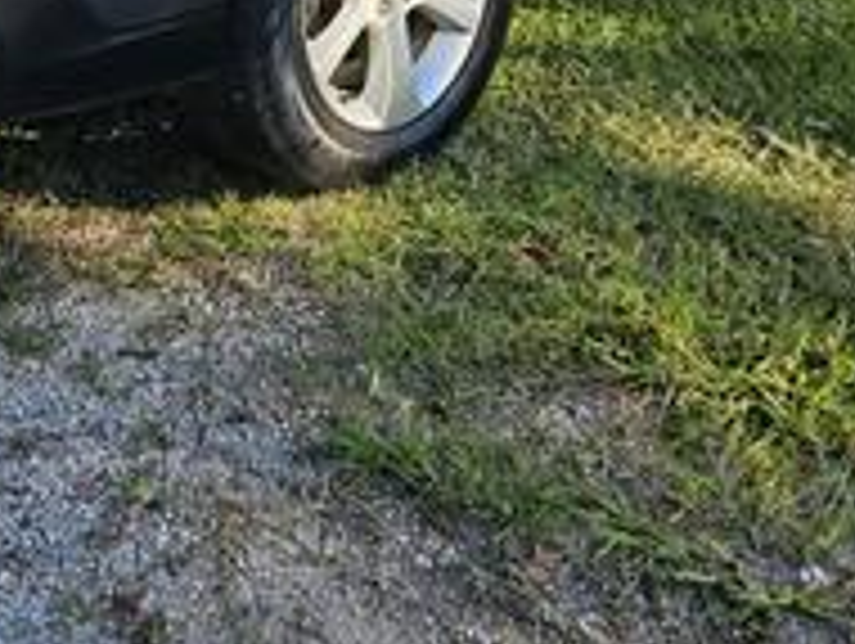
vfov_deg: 21.8
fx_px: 1509
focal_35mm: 61
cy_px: -185
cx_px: 274
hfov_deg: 31.4
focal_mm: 6.3
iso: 10
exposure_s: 1/257
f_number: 1.7
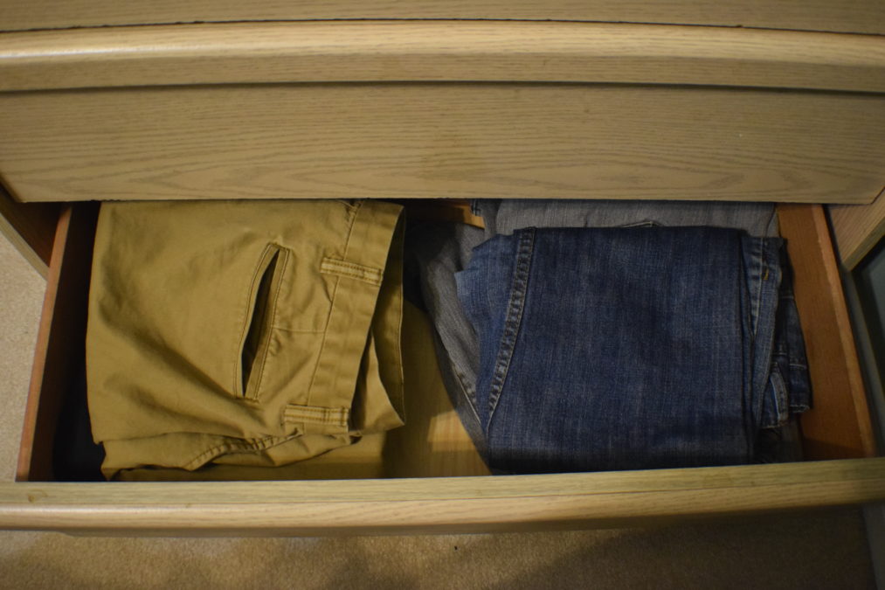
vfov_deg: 31.9
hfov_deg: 46.4
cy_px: 295
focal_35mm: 42
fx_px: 1032
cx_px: 442
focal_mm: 28
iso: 3200
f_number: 4.2
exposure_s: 1/30
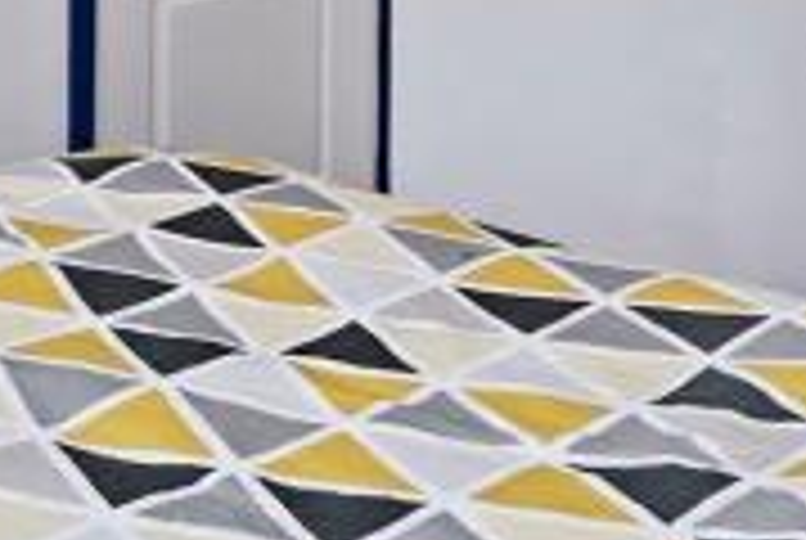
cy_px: -106
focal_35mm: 80
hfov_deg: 24.9
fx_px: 1794
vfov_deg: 16.4
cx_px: 158
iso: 200
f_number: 8
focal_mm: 14
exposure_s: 1/20
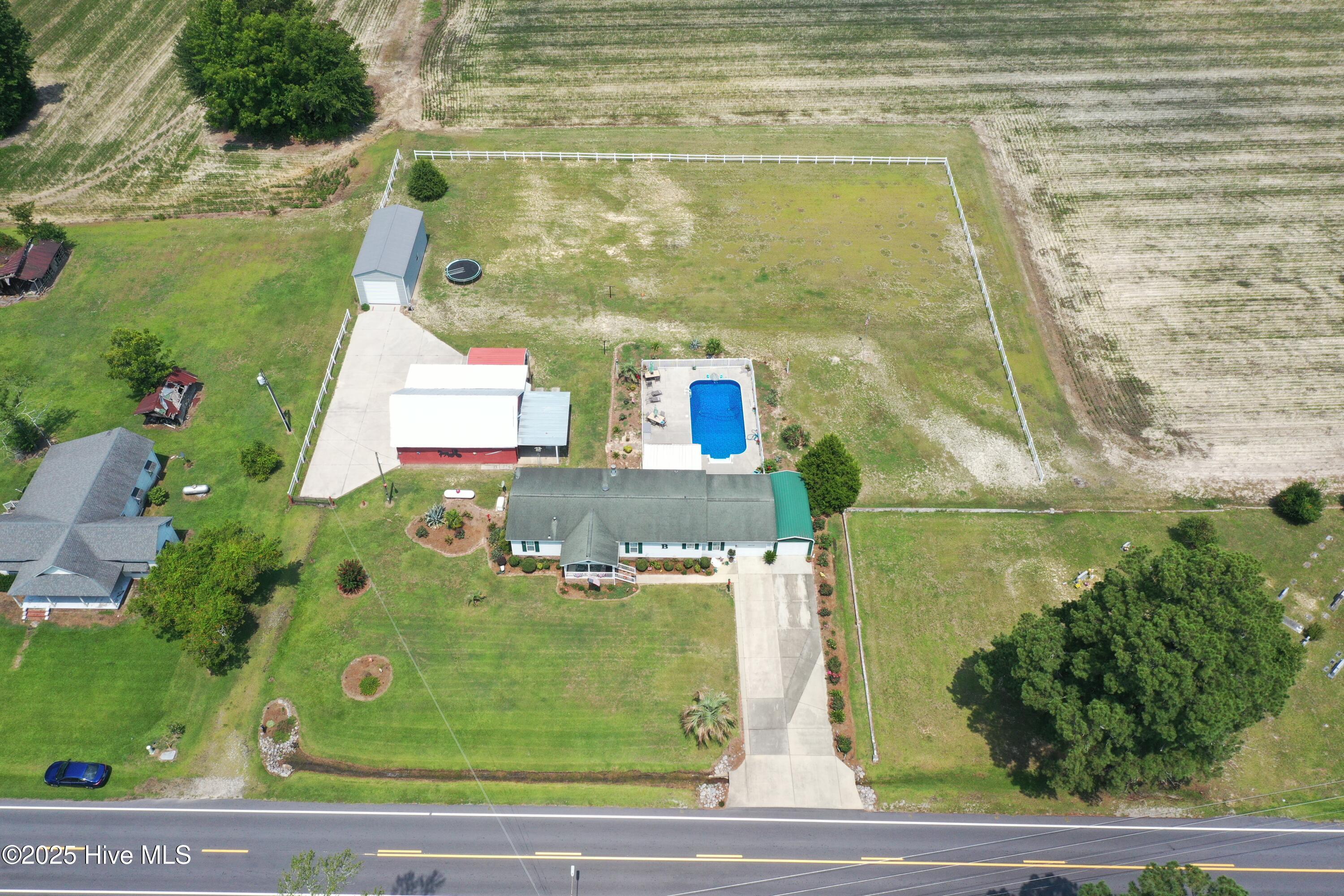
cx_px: 672
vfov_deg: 46.4
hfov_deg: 65.5
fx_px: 1045
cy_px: 448
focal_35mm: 28
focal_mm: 10.26
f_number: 5.6
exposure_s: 1/800
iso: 200
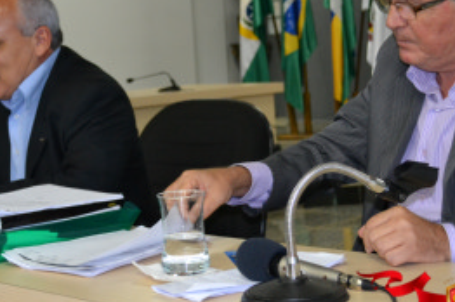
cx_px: 162
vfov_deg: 15.8
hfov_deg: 23.6
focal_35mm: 86
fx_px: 1086
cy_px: 98
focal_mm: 30
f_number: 4.5
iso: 1400
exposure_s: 1/60
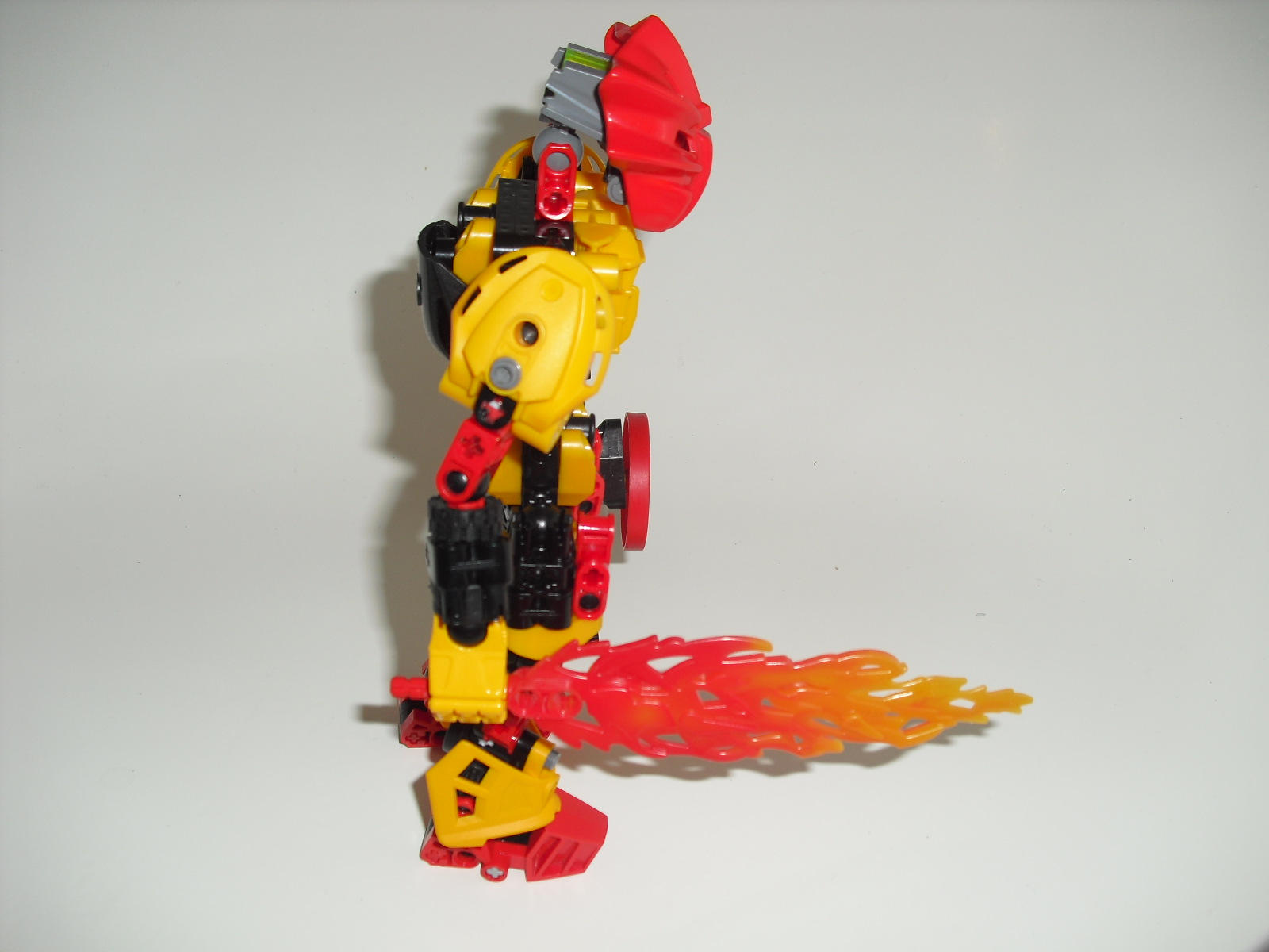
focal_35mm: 36
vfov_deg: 39.7
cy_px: 476
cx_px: 634
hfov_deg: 51.4
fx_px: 1320
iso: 64
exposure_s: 1/60
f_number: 3.1
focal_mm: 6.3
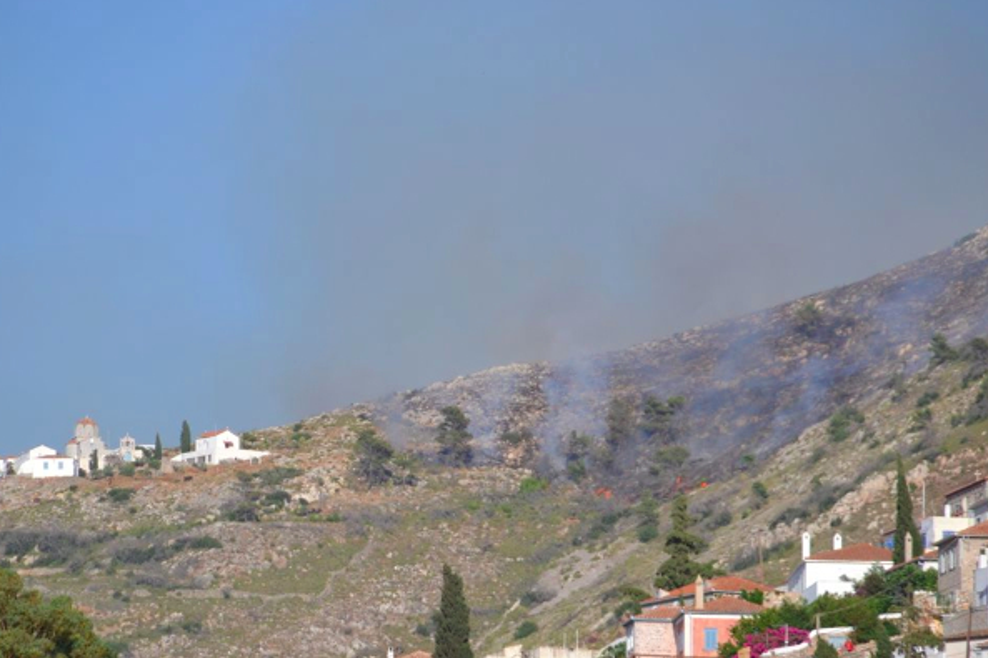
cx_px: 435
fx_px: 11111
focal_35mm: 405
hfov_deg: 5.1
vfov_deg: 3.4
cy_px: 387
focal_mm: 200
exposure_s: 1/2000
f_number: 6.3
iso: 360
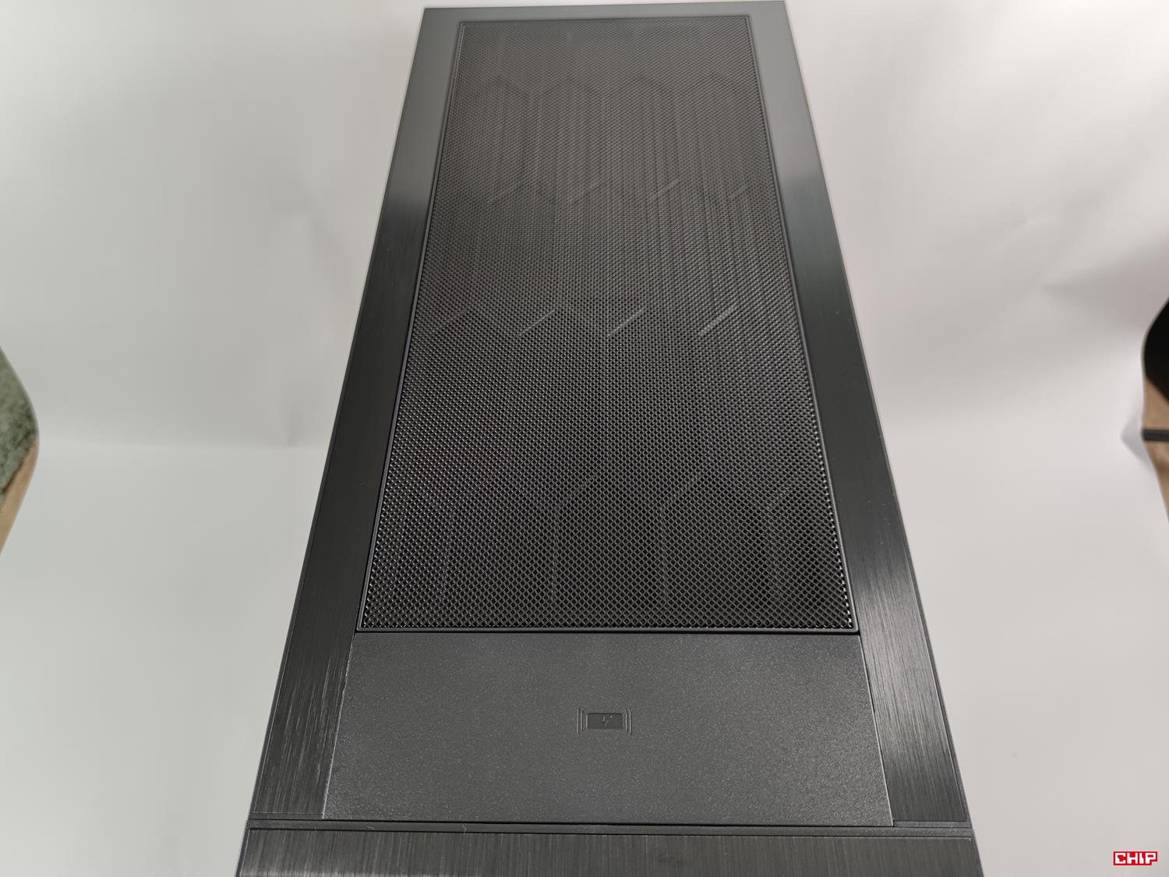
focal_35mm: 25
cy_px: 438
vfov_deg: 54.9
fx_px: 844
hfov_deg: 69.4
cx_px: 584
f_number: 1.85
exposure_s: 1/100
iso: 65
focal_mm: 6.78
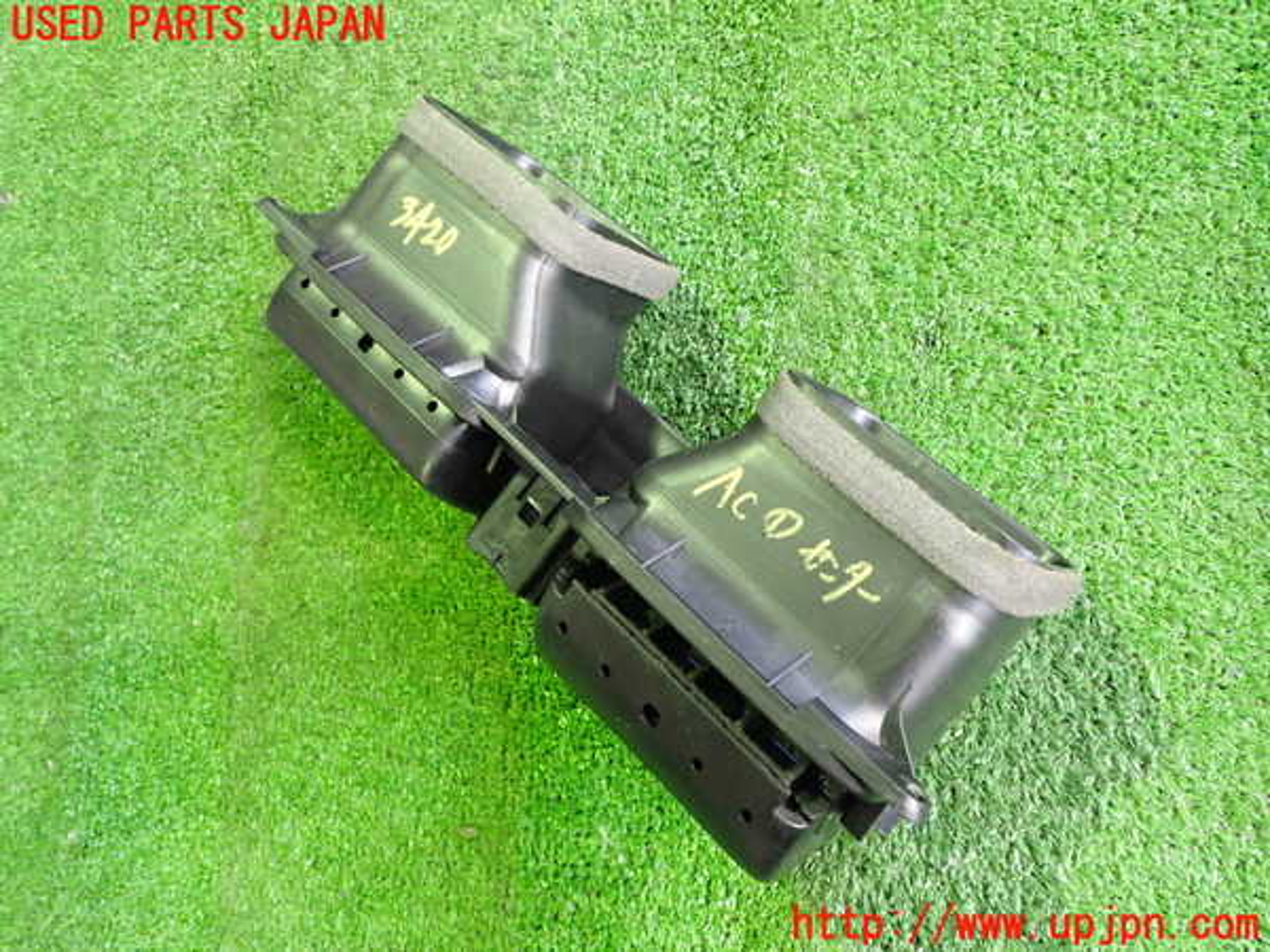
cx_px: 635
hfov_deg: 60.0
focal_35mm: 30
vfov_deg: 46.8
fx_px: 1101
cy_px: 476
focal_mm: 5.4
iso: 640
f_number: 2.3
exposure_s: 1/30
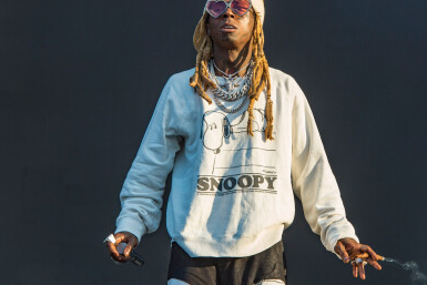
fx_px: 2148
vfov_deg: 7.6
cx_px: 246
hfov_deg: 11.4
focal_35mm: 181
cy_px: 126
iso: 800
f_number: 6.3
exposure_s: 1/1000
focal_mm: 155
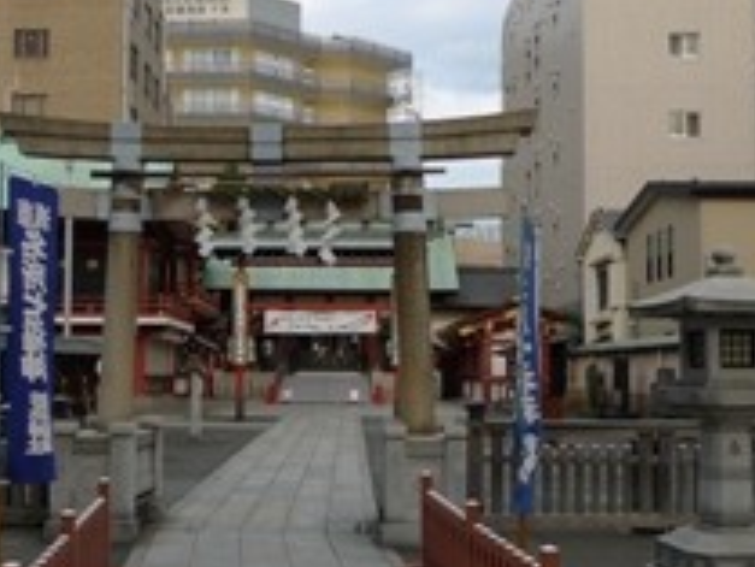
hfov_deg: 41.1
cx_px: 329
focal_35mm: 46
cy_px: 332
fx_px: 1004
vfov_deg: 31.5
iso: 80
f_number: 2
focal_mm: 5.1
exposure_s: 1/800
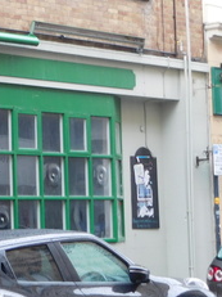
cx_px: -142
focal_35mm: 111
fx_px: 950
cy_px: 134
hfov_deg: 12.5
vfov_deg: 17.7
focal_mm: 7.1
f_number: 3.9
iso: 125
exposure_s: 1/30
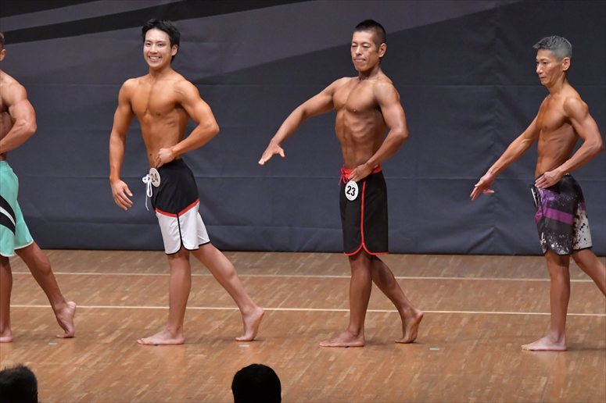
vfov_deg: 5.1
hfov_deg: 7.6
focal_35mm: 270
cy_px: 202
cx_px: 303
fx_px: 4543
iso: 6400
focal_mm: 180
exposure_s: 1/400
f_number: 5.6
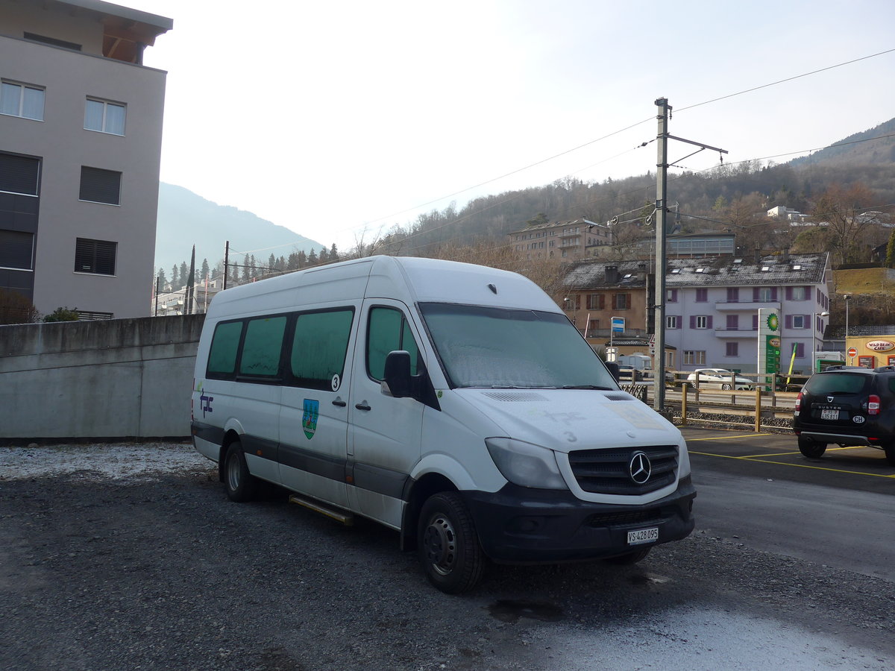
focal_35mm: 29
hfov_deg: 61.7
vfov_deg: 48.2
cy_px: 336
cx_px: 448
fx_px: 750
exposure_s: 1/800
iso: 80
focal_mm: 6
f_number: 2.8
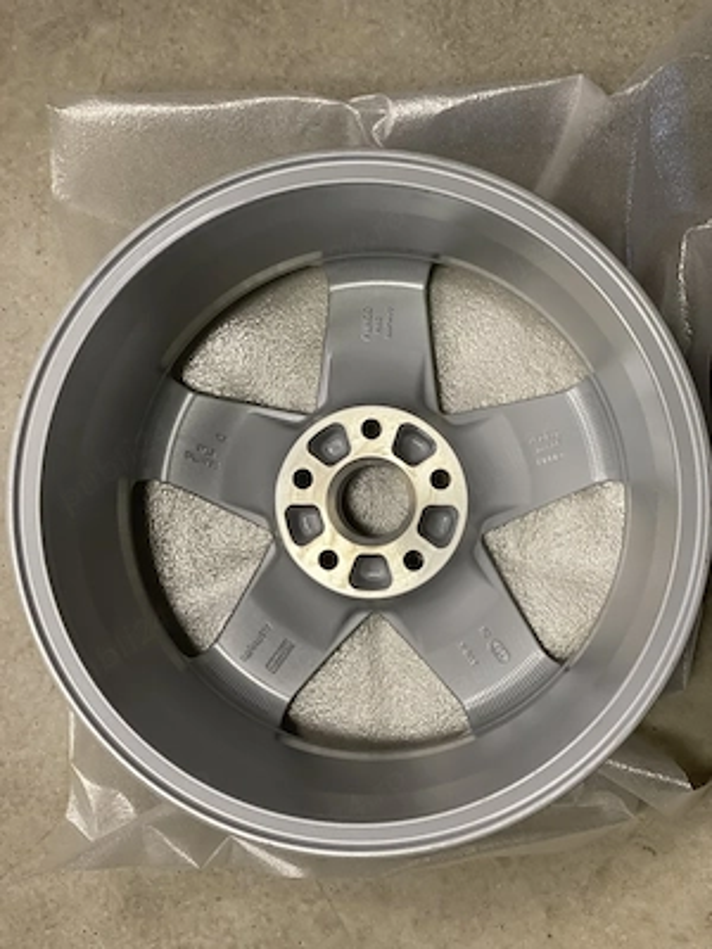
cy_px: 474
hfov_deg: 28.0
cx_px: 356
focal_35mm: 52
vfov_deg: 36.8
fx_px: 1426
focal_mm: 6
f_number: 2
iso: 200
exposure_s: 1/100
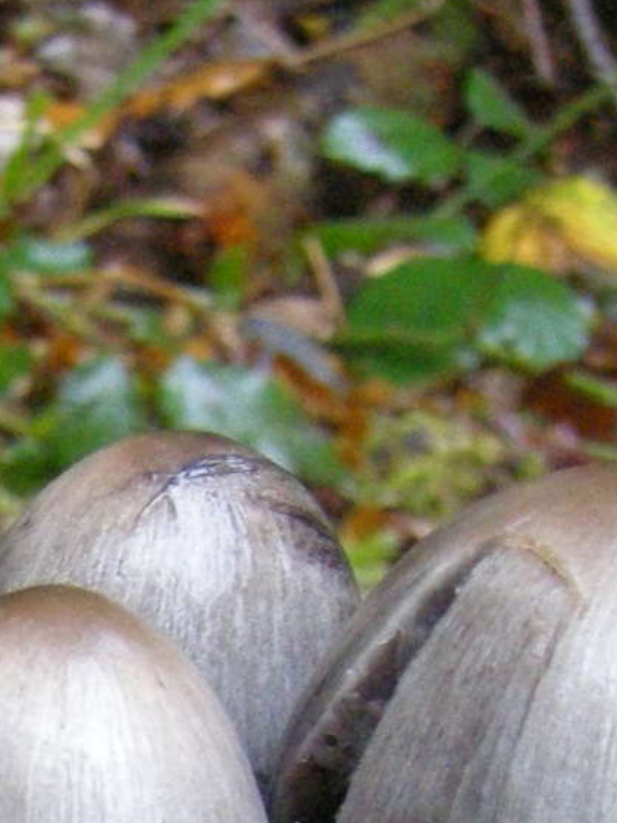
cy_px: 1476
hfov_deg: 9.6
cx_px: -263
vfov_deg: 12.1
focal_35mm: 150
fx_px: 3565
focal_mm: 7.5
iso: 400
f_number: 2.7
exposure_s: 1/41
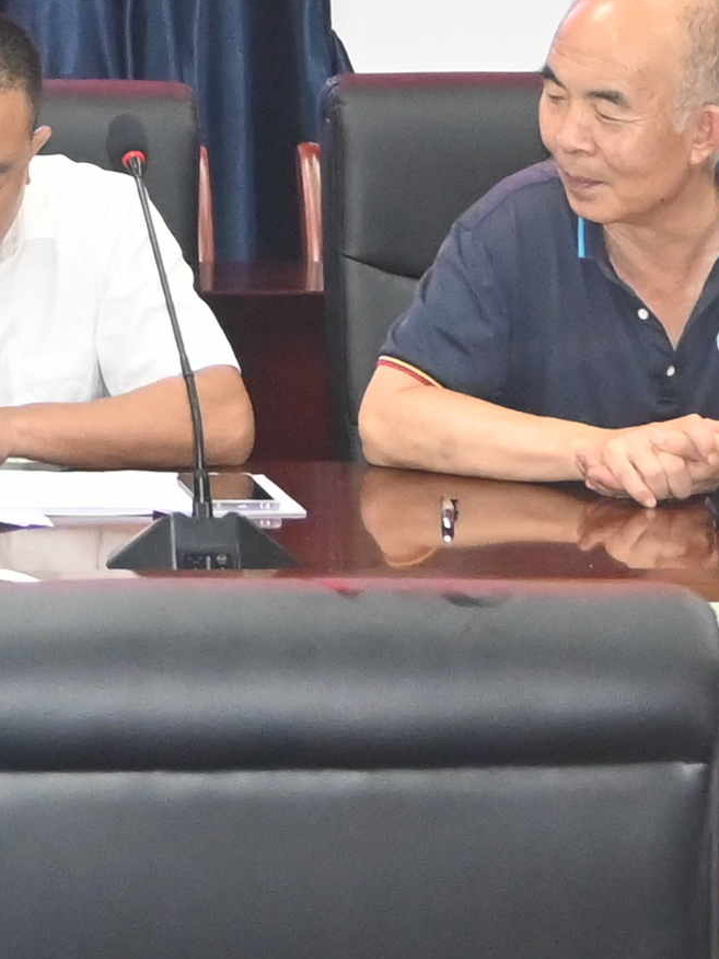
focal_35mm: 170
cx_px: -474
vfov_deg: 10.8
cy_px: -840
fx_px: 4696
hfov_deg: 8.5
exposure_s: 1/200
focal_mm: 18.5
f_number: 3.8
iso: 1800
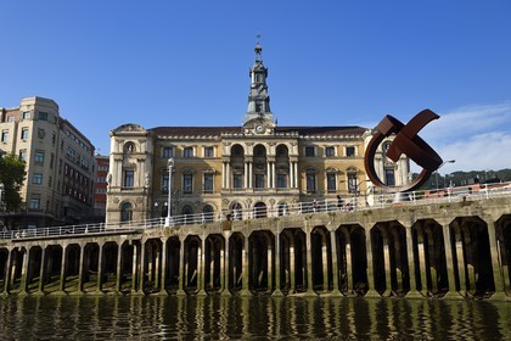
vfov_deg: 36.9
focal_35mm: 36
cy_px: 170
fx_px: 511
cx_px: 256
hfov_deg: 53.1
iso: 200
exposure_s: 1/500
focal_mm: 36
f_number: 8
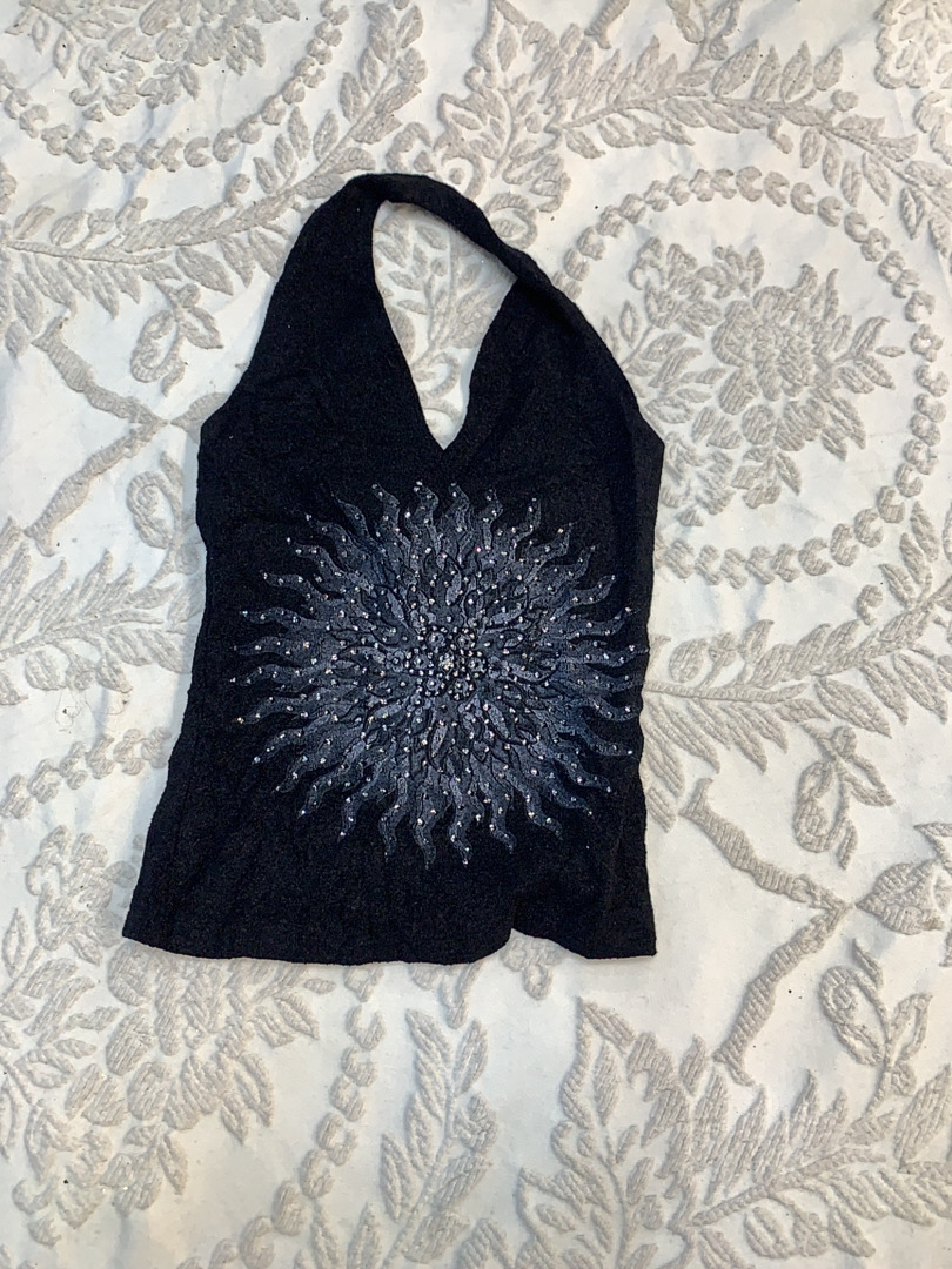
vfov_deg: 67.3
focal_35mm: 26
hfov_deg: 53.1
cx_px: 476
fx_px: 953
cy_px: 634
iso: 40
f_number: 1.8
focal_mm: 4.25
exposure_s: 1/100
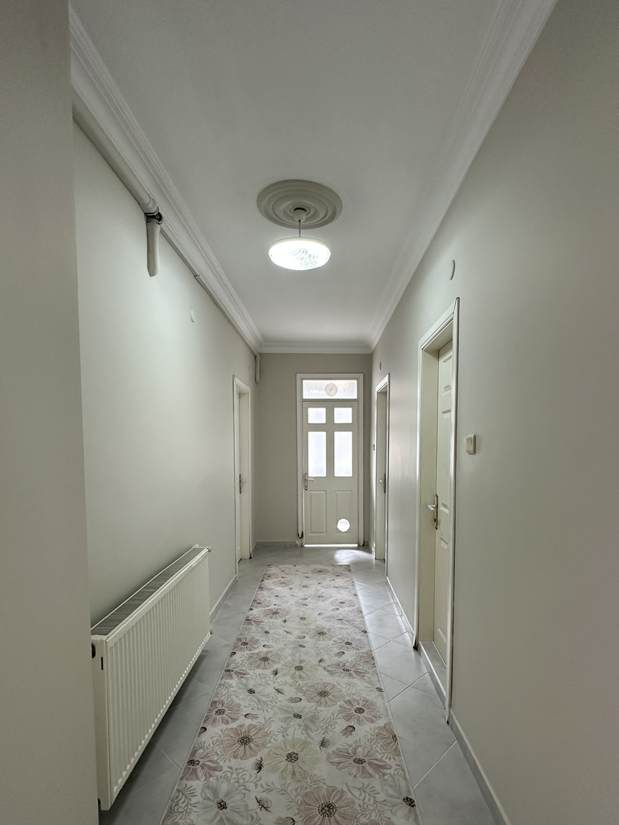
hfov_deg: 71.5
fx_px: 429
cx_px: 330
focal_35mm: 18
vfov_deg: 87.2
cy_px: 472
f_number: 2.2
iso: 200
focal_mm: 2.22
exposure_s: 1/50
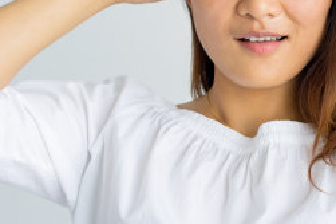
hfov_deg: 15.2
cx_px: 250
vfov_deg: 10.2
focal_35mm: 134
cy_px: 79
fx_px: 1250
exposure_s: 1/200
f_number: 3.2
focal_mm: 55
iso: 200
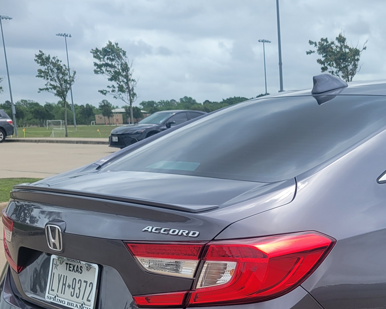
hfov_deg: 27.2
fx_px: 766
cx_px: 355
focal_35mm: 67
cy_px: 303
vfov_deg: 22.0
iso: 40
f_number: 1.8
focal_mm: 5.4
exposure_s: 1/1414
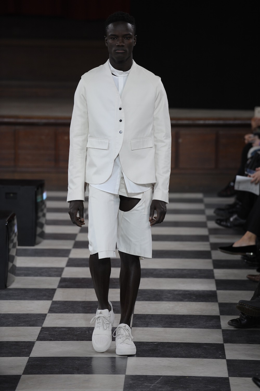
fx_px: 2169
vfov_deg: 10.3
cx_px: 130
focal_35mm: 200
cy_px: 196
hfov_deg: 6.9
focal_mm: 200
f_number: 4.5
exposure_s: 1/500
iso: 1000
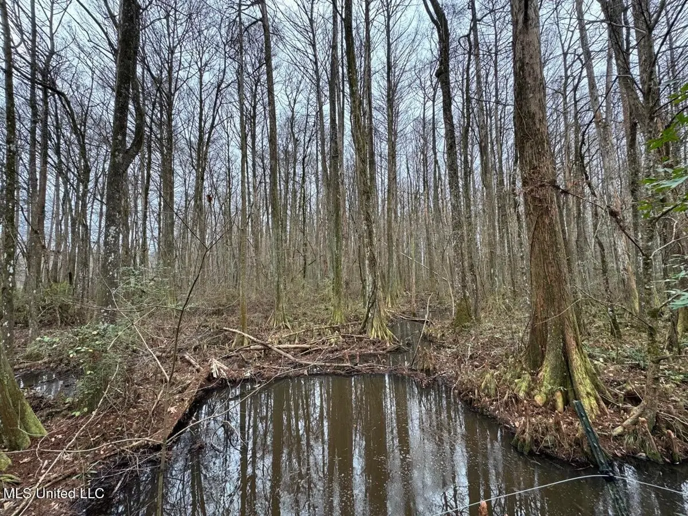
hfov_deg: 102.1
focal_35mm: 14
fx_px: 278
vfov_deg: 85.7
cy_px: 258
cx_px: 344
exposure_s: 1/99
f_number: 2.2
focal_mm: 2.22
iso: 40
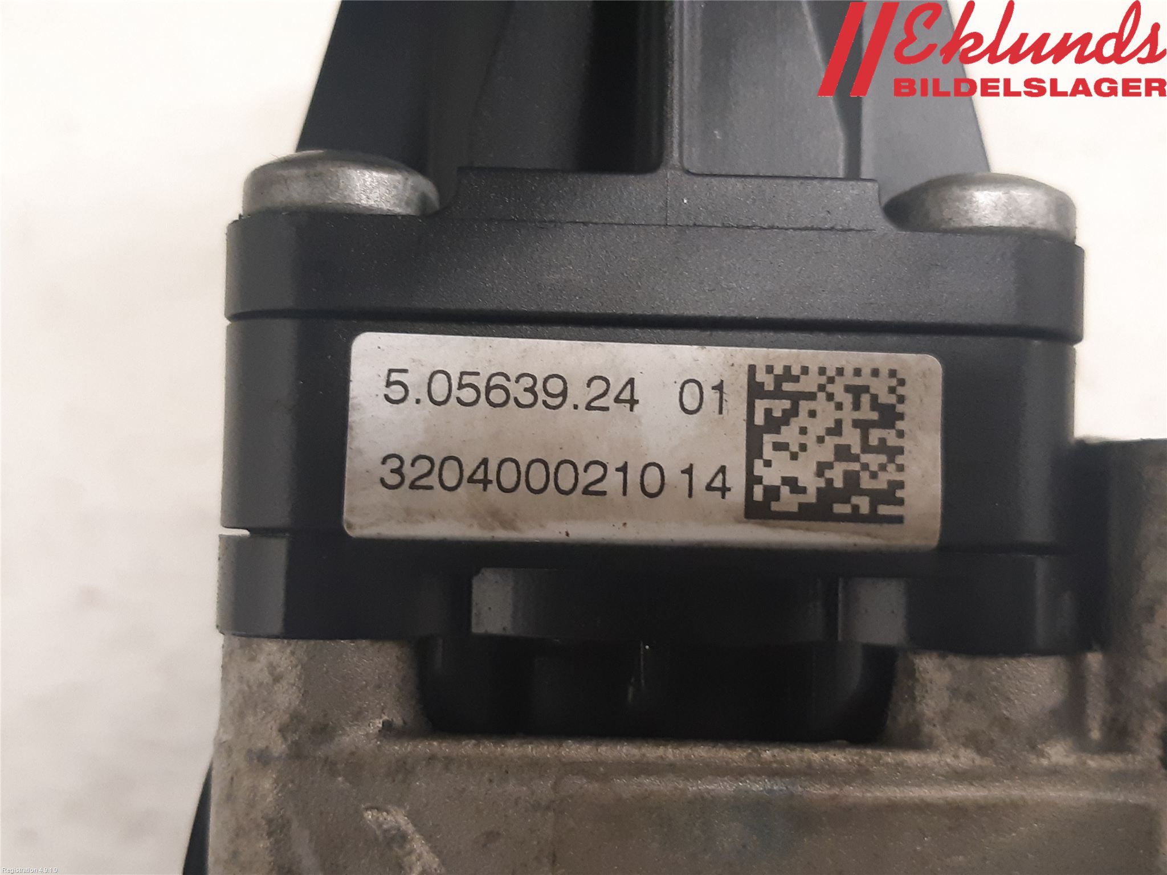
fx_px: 877
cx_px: 584
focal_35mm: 26
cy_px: 438
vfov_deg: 53.1
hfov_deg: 67.3
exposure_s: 1/25
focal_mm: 3.93
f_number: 1.7
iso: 250
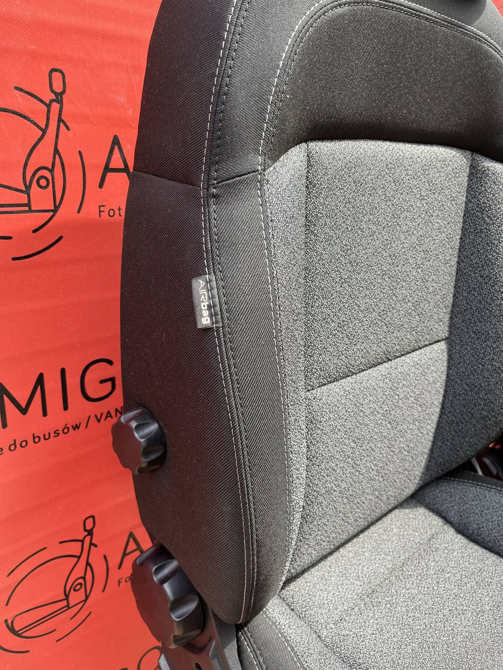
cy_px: 335
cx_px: 252
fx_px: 504
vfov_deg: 67.3
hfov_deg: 53.1
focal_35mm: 26
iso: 40
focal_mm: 5.1
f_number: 1.6
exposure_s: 1/254
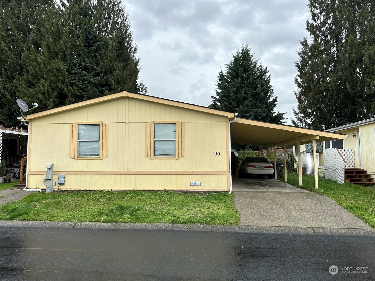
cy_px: 140
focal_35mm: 24
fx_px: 260
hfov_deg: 71.6
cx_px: 188
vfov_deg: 56.8
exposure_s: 1/1453
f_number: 1.78
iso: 80
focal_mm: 6.86
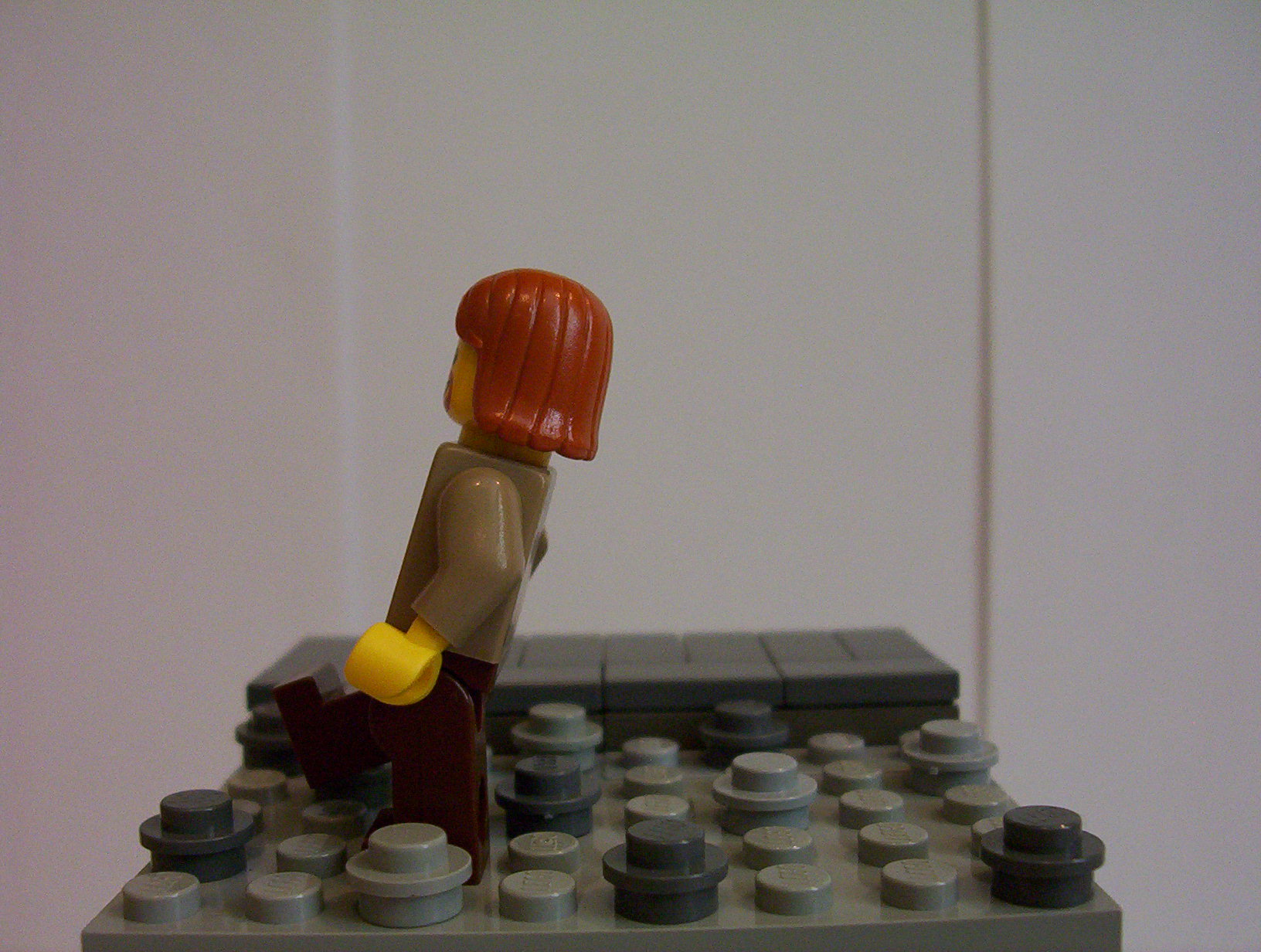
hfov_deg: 43.8
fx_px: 1570
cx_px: 630
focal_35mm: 43
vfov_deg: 33.7
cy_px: 476
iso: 200
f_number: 2.73
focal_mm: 5.77
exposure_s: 1/48.8
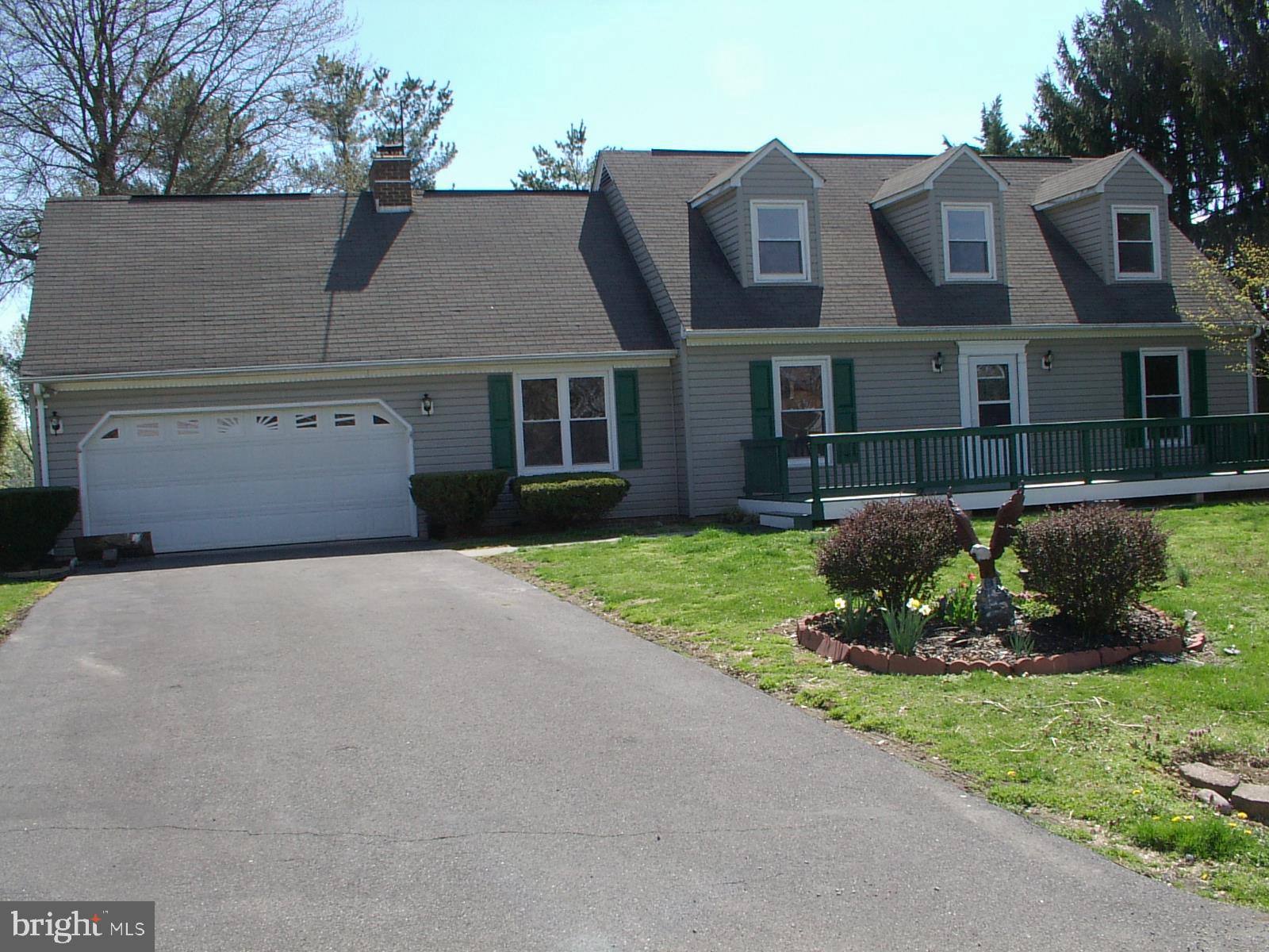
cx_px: 634
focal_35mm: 37
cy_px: 476
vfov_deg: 38.7
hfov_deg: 50.1
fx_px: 1356
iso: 100
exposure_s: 1/180
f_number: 6.2
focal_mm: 5.8
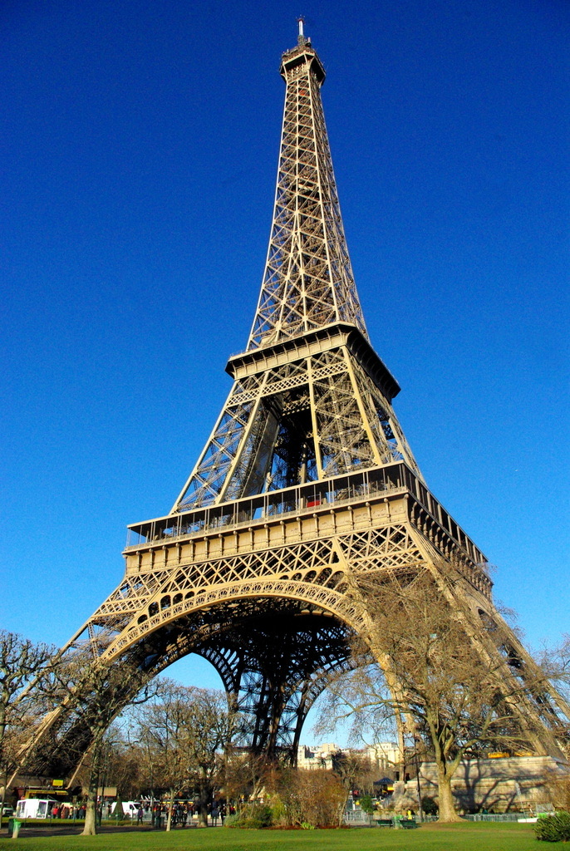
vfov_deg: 67.3
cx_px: 285
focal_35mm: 27
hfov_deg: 48.1
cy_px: 426
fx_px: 639
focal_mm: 18
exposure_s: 1/1500
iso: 1600
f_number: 11
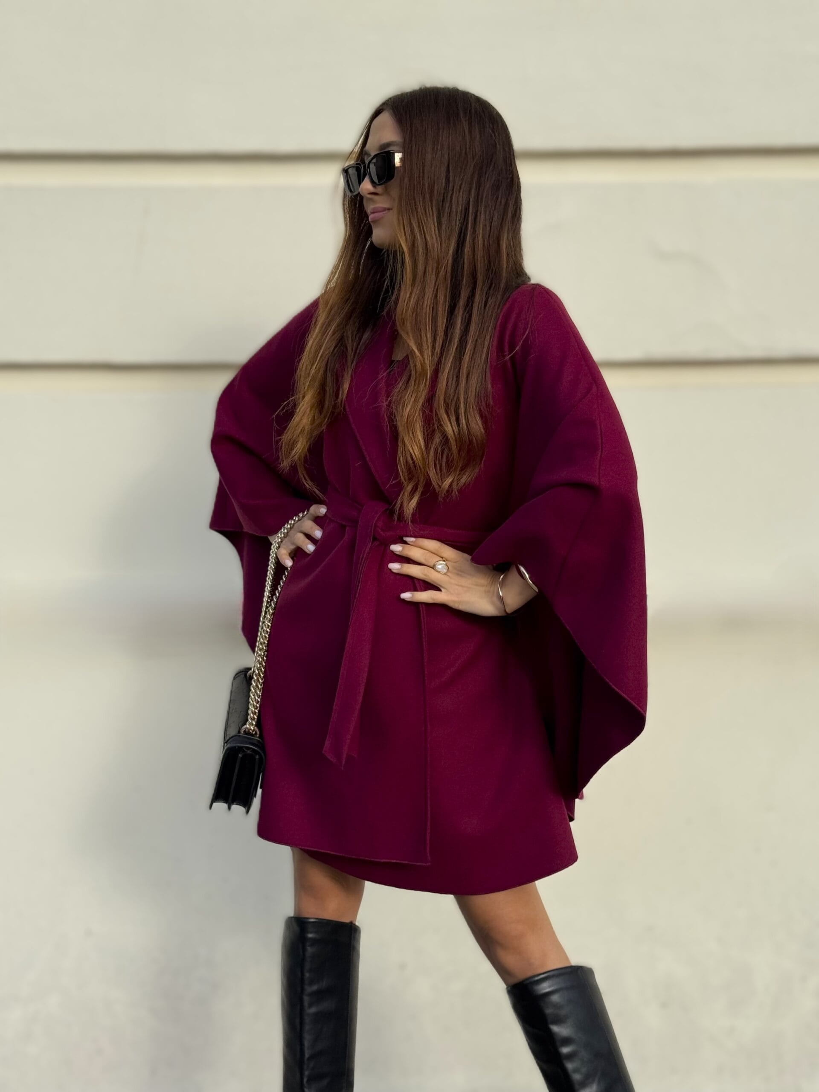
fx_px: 1514
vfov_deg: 39.7
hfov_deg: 30.3
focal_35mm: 48
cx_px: 410
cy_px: 546
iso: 64
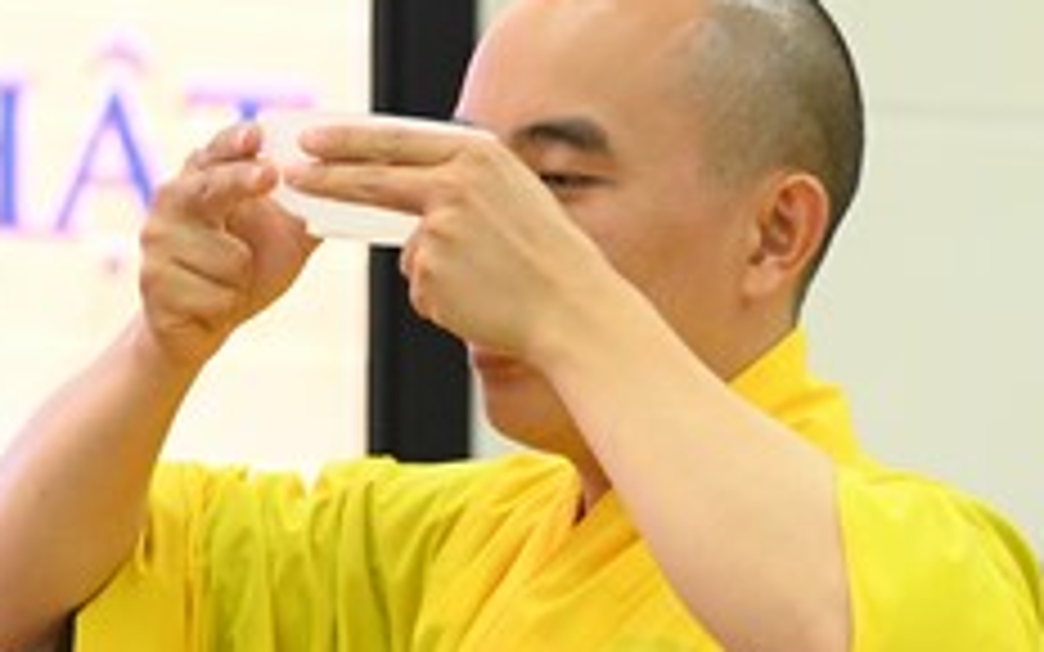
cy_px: 418
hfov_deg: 7.0
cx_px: 423
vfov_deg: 4.4
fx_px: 8536
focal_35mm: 300
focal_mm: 105
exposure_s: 1/160
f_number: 4
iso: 4000
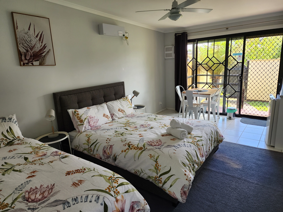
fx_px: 188
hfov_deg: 73.9
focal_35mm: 23
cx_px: 142
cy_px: 106
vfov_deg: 58.9
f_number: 1.8
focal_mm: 6.4
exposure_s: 1/180
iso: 100
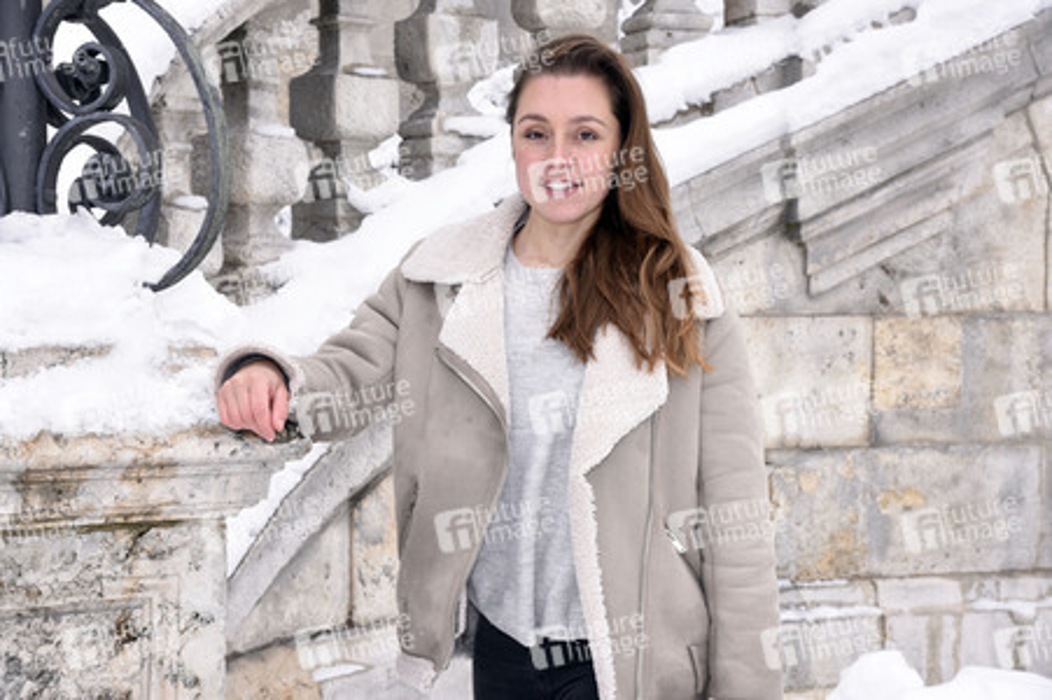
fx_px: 1927
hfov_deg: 30.5
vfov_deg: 20.6
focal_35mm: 66
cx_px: 526
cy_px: 350
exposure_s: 1/160
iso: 500
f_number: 10
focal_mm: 66
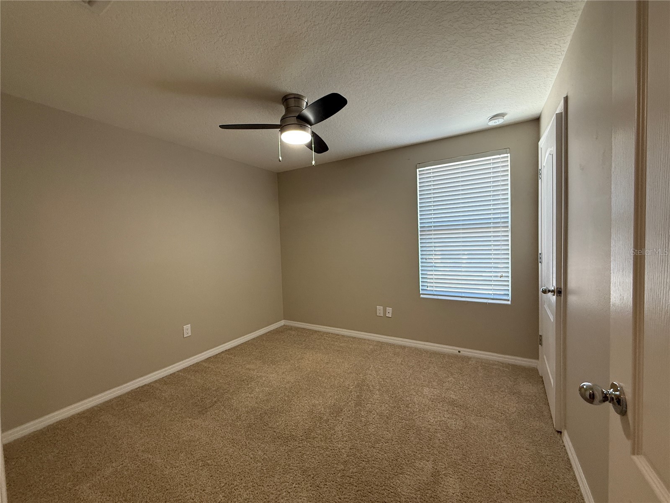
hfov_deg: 102.1
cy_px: 252
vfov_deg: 85.7
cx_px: 335
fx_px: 271
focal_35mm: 14
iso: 250
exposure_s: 1/120
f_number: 2.2
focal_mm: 2.22
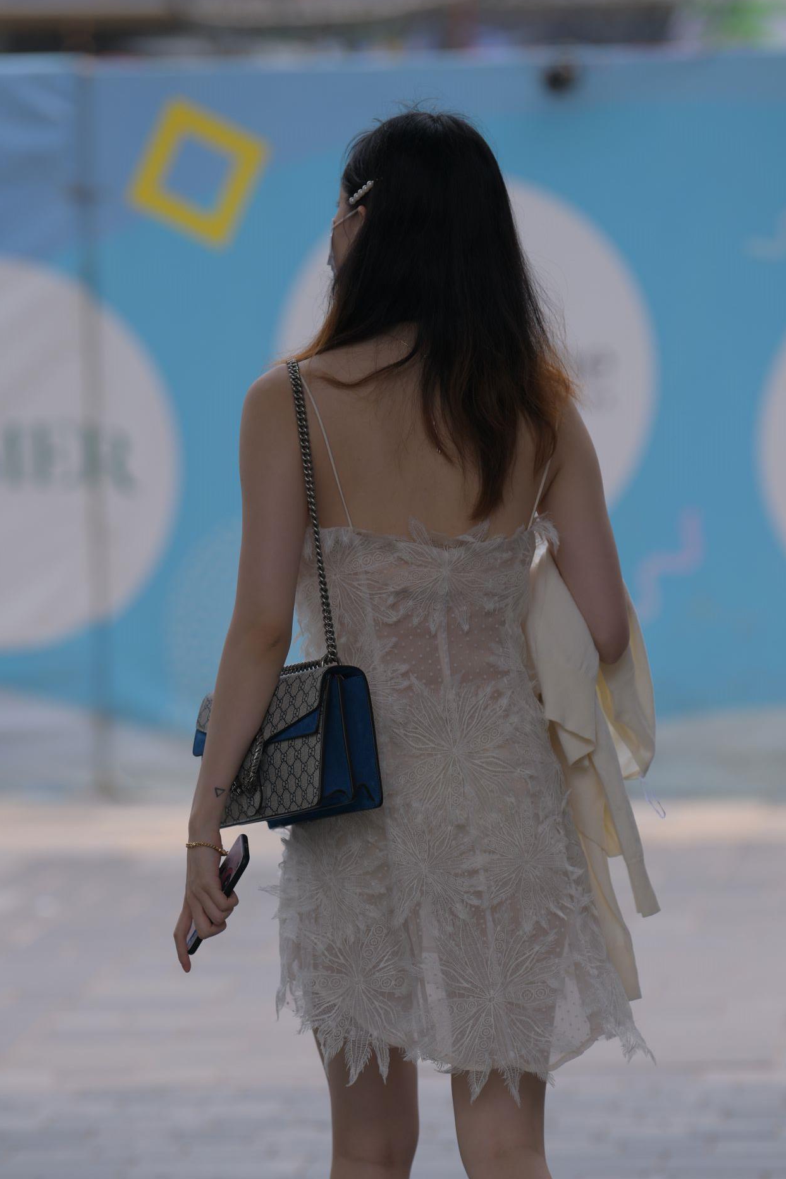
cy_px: 740
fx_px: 8120
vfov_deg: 8.3
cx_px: 433
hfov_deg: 5.5
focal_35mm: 248
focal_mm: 175
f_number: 3.5
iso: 160
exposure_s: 1/800
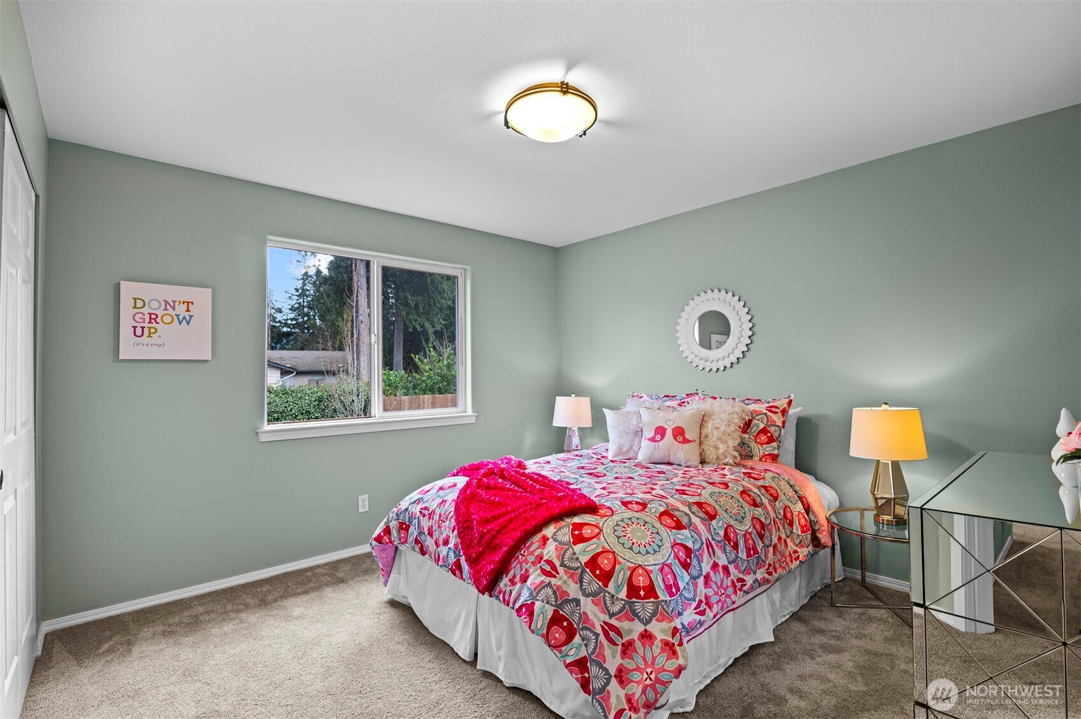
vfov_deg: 73.6
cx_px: 540
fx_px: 480
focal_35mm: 16
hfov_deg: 96.8
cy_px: 360
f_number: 8
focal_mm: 16
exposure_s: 1/4
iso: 200
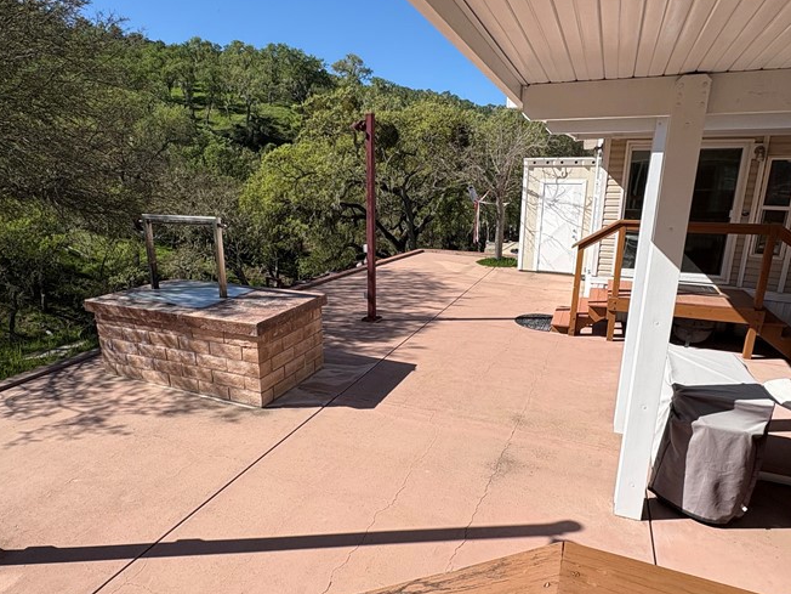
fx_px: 503
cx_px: 394
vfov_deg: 61.1
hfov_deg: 76.4
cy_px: 312
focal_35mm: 22
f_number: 2.2
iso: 50
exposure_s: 1/2584
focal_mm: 2.22
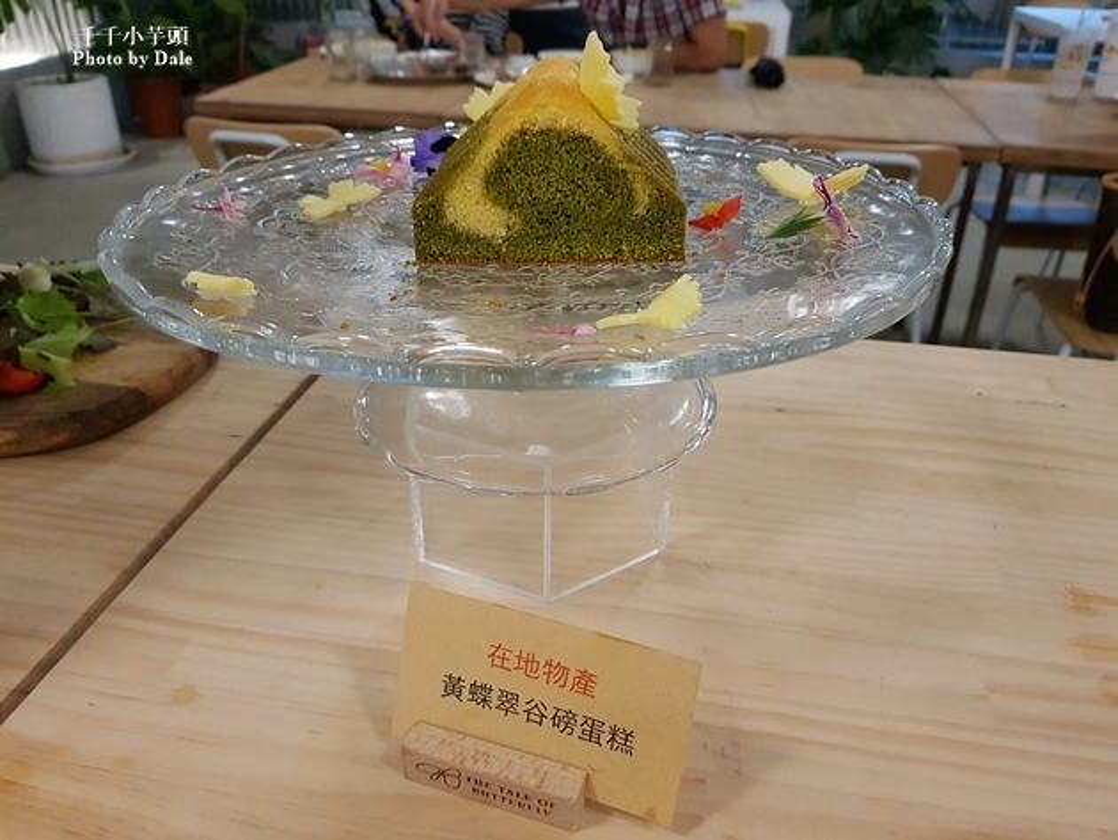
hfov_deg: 67.3
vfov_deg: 53.1
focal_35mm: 26
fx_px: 840
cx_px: 559
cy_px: 420
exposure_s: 1/12
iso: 250
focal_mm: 4.3
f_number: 1.7
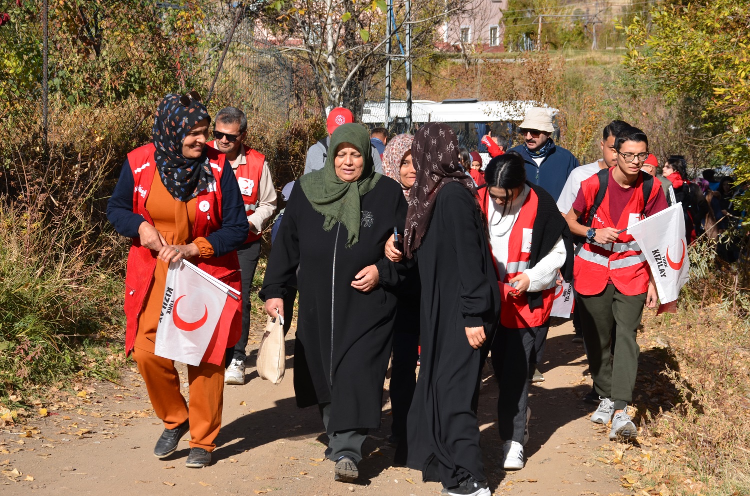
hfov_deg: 28.1
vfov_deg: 18.8
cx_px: 375
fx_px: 1497
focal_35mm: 72
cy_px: 248
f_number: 9
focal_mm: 48
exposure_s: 1/250
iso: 100
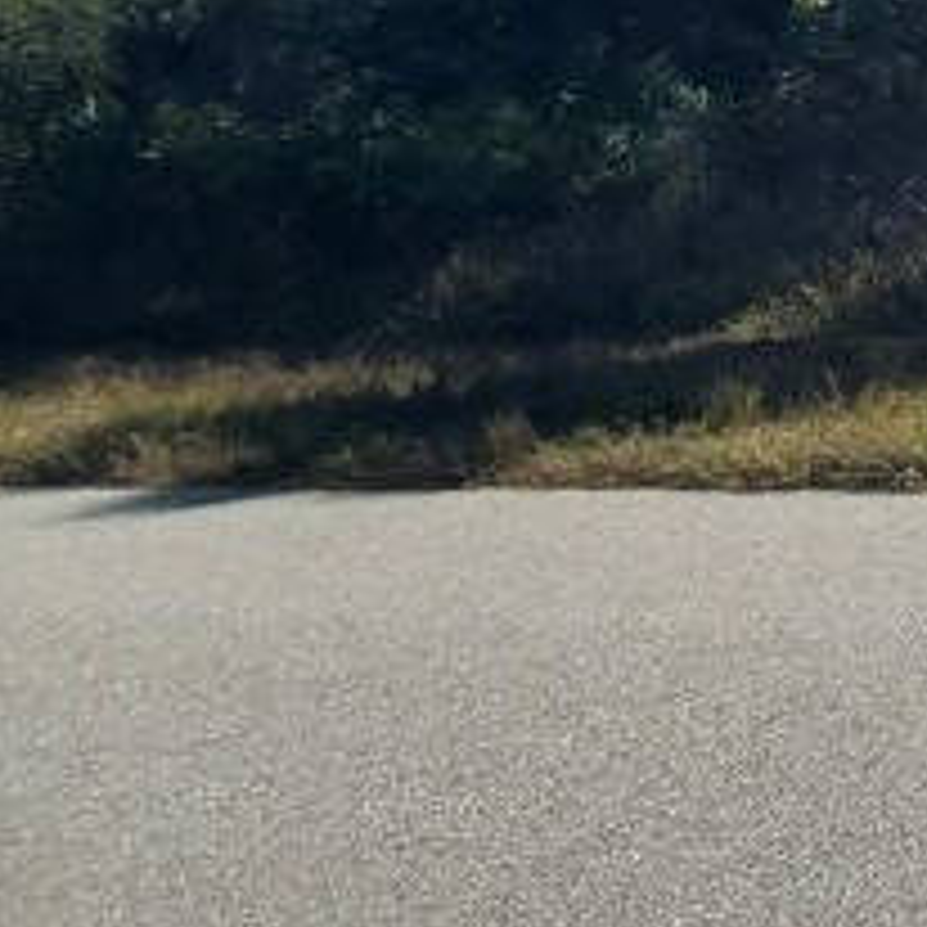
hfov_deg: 16.6
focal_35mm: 57
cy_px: -292
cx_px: 2079
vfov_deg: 25.6
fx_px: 1727
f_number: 2.2
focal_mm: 1.8
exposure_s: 1/2016
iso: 50
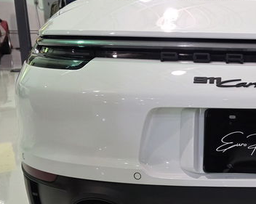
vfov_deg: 30.8
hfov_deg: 34.5
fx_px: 371
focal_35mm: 49
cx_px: 257
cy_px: 111
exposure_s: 1/120
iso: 500
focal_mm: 6.3
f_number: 1.7
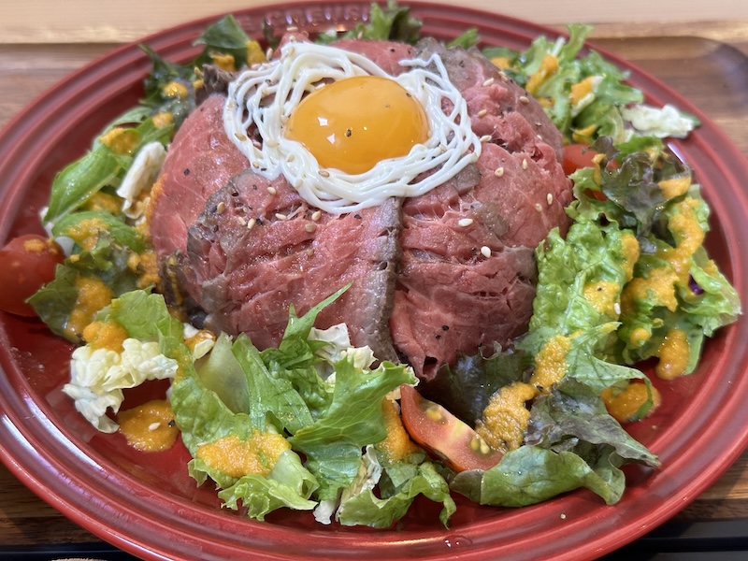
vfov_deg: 30.3
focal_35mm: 48
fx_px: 1037
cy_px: 280
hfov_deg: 39.7
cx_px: 374
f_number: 1.78
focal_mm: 6.86
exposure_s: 1/50
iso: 125
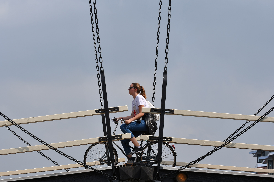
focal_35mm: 105
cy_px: 91
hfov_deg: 19.5
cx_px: 137
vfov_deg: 13.0
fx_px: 799
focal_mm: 70
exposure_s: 1/400
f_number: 9
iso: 100
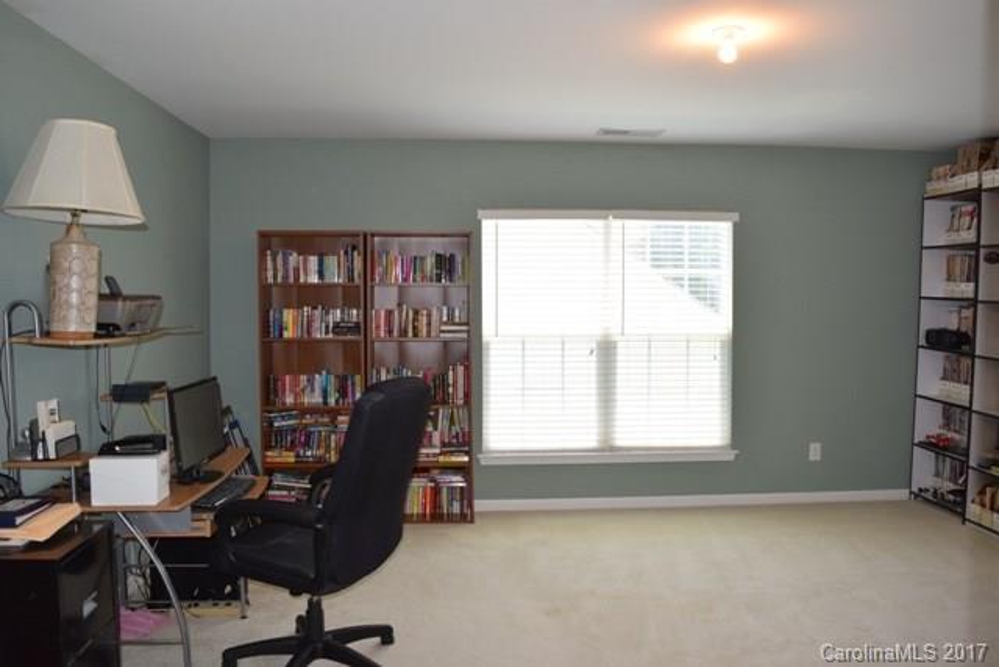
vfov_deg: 48.0
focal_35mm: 27
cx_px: 500
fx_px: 749
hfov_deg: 67.4
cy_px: 334
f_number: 5.6
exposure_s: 1/125
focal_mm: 18
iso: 560
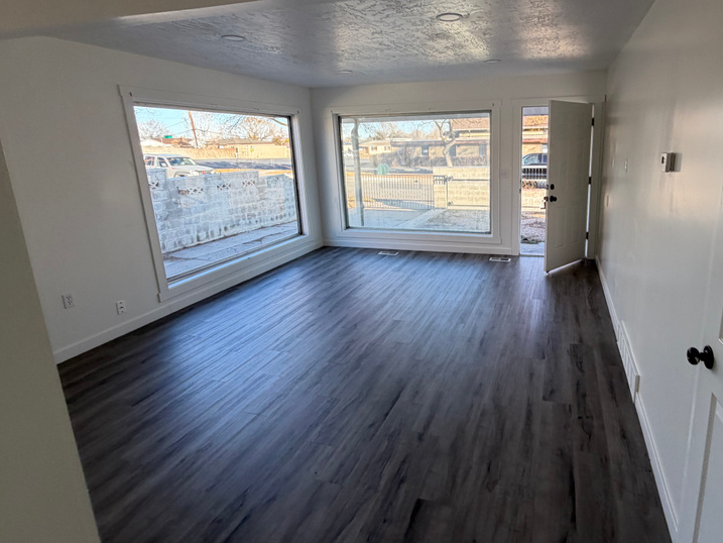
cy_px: 233
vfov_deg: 65.7
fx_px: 418
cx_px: 449
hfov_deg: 80.3
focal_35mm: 20
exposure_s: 1/139
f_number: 2.2
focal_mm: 2.22
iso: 64
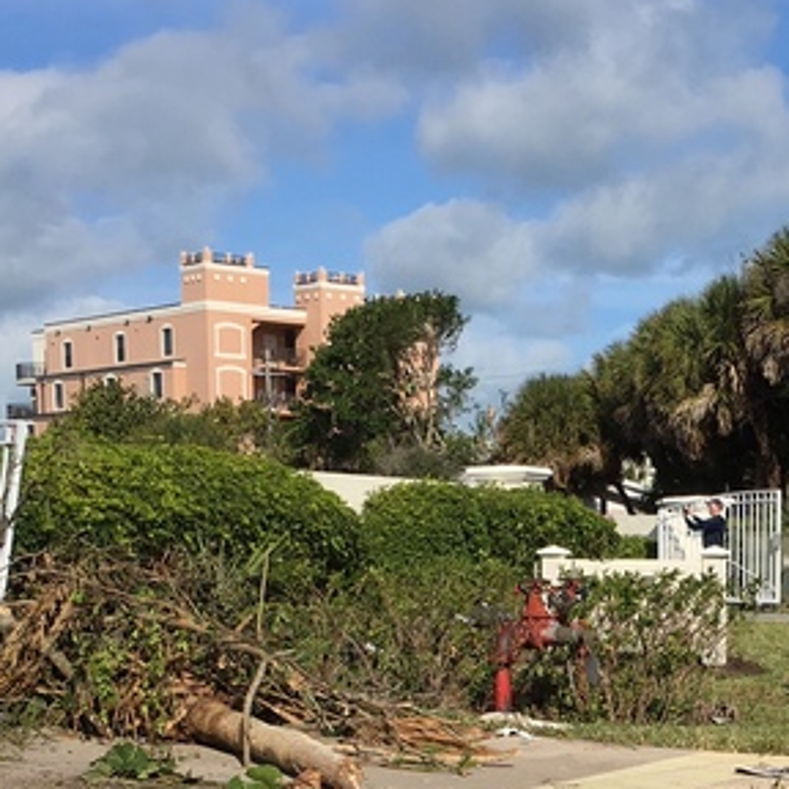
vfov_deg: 20.9
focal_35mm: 80
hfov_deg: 21.2
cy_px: 804
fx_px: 2063
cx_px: 718
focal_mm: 4.15
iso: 25
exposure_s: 1/2481
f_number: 2.2
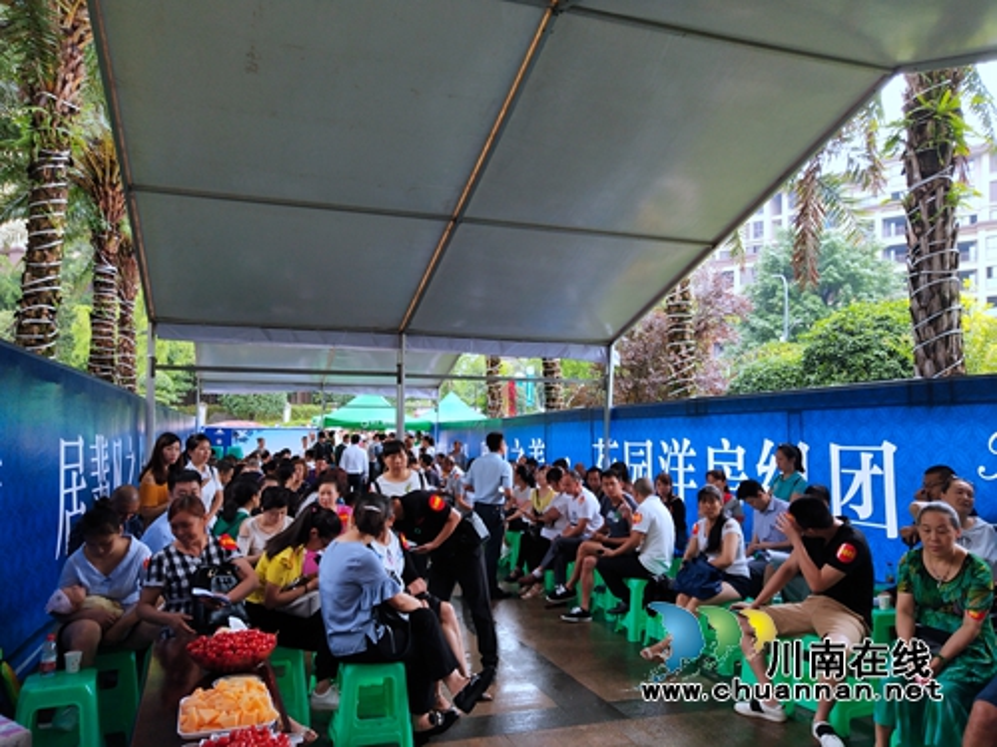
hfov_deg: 60.0
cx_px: 498
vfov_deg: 46.8
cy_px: 374
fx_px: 864
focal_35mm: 30
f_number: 1.8
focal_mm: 3.95
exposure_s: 1/50
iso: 157
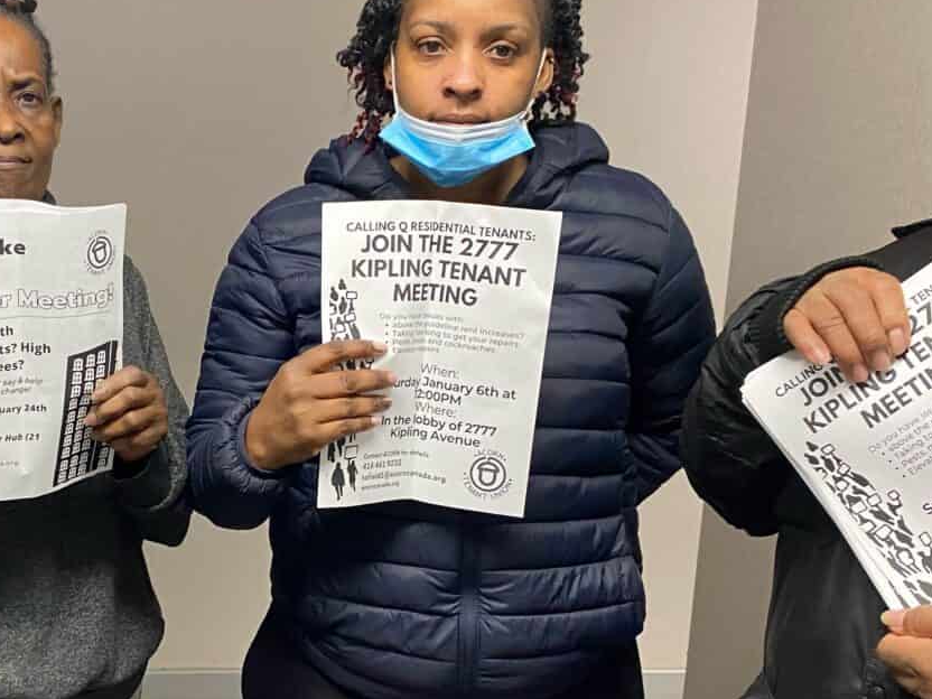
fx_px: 1292
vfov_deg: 30.1
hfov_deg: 38.2
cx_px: 186
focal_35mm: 48
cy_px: 451
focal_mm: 4.25
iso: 400
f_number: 1.8
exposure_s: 1/40
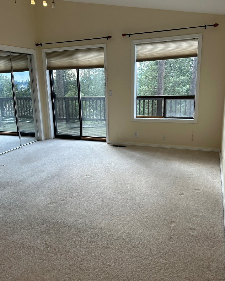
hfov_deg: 48.4
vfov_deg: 58.8
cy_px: 138
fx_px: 250
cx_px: 103
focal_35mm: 30
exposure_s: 1/272
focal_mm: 5.7
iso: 40
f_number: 1.5
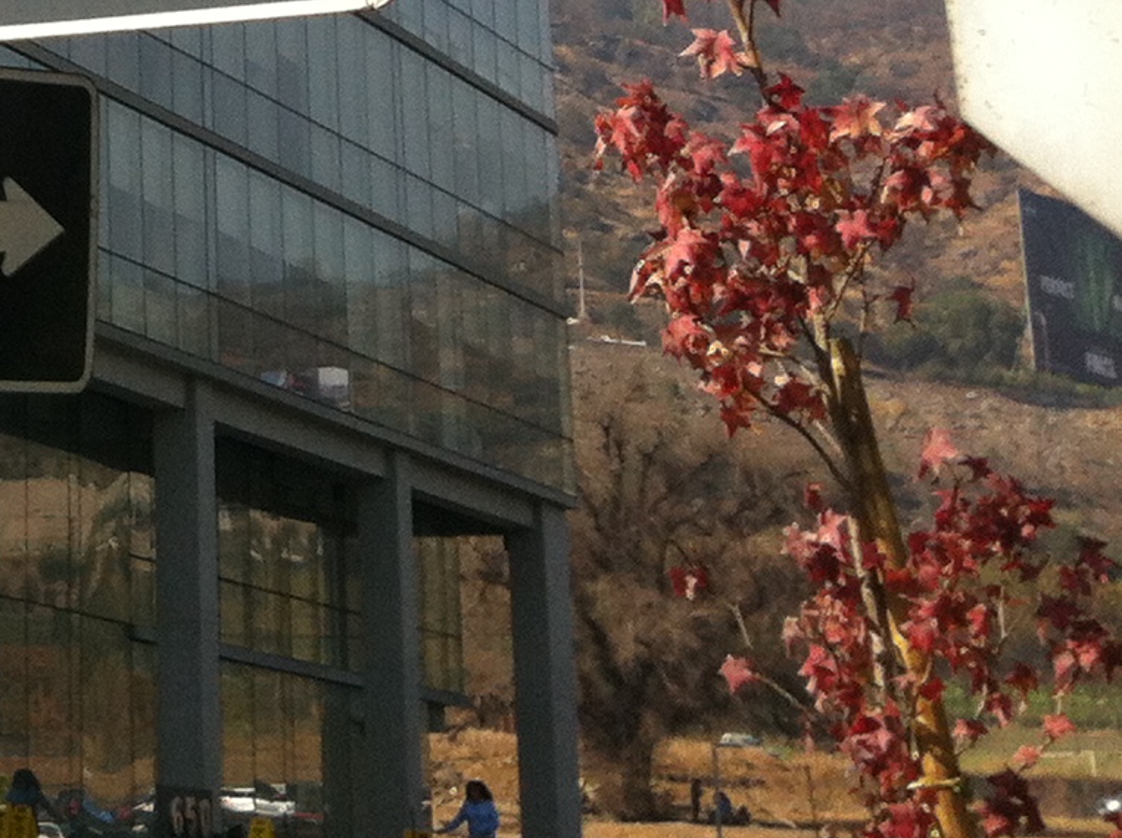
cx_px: -618
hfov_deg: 15.2
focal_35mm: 119
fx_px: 3851
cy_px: -359
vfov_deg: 11.9
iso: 80
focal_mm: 3.85
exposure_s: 1/1077
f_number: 2.8
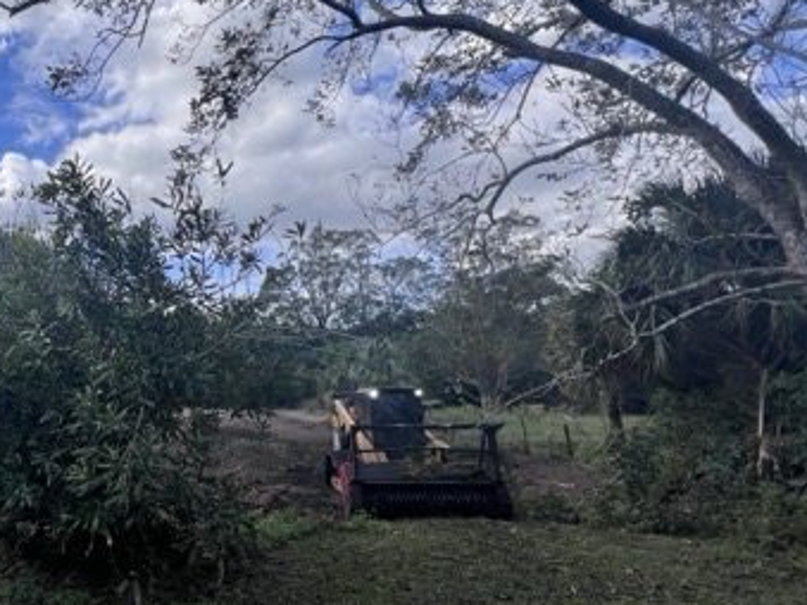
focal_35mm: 23
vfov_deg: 58.7
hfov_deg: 64.5
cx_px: 117
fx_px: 536
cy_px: 333
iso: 32
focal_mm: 1.57
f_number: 1.8
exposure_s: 1/1085
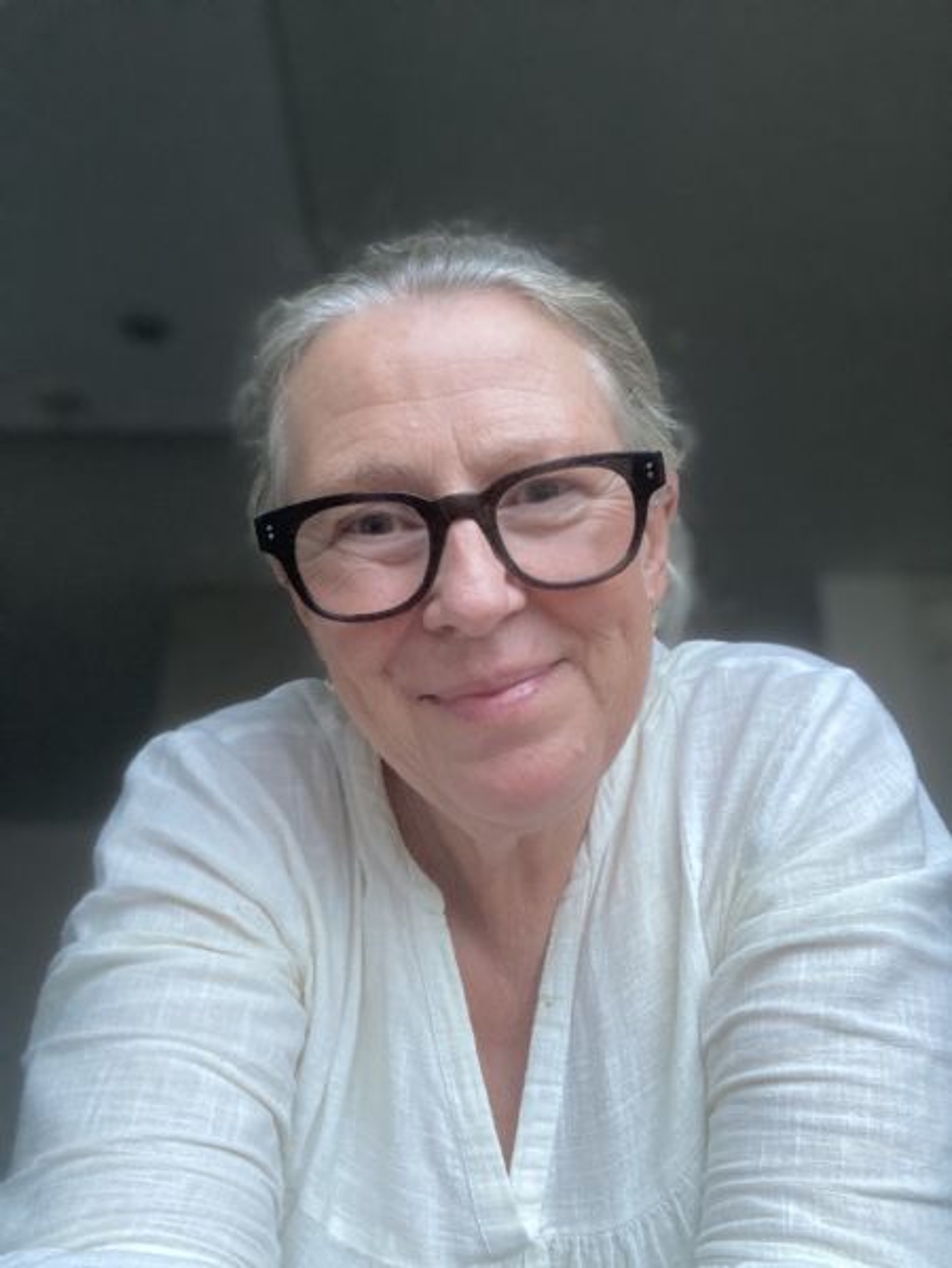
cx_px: 476
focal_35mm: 32
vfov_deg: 56.8
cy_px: 634
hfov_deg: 44.2
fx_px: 1172
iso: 640
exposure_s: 1/23
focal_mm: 2.87
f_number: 2.2
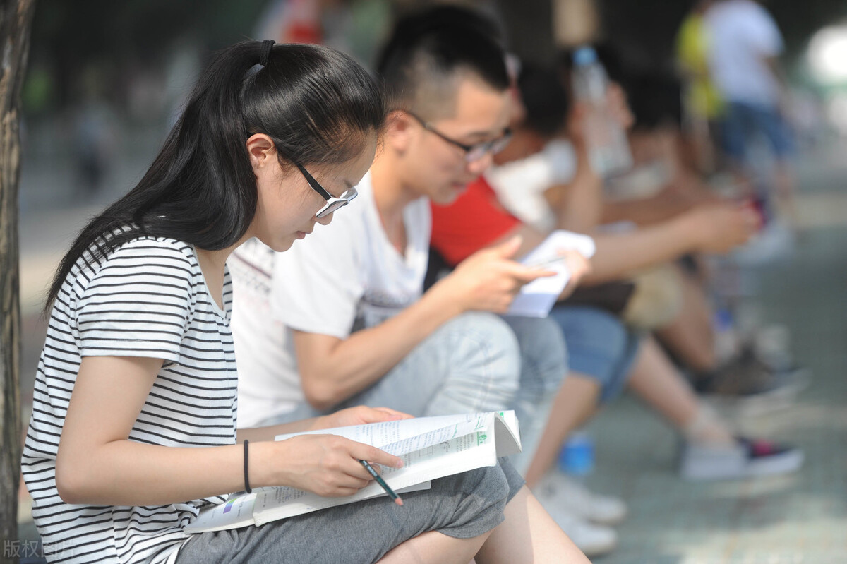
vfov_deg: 8.8
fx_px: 3645
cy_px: 282
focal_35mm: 155
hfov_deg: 13.3
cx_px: 424
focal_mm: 155
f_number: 2.8
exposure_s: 1/1600
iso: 400
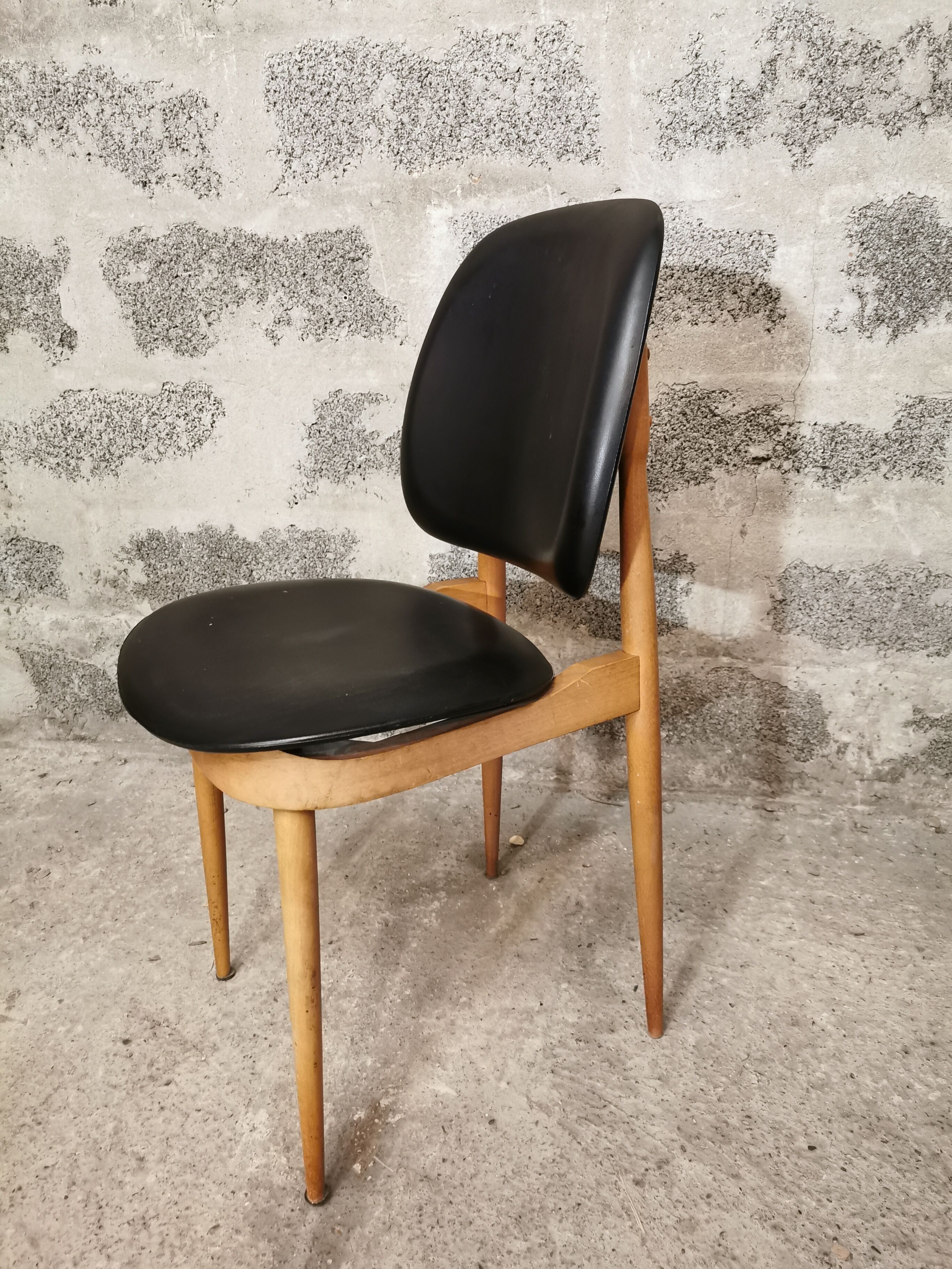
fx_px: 990
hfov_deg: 51.4
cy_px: 634
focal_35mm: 27
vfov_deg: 65.3
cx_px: 476
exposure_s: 1/20
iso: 800
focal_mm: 5.58
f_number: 1.8
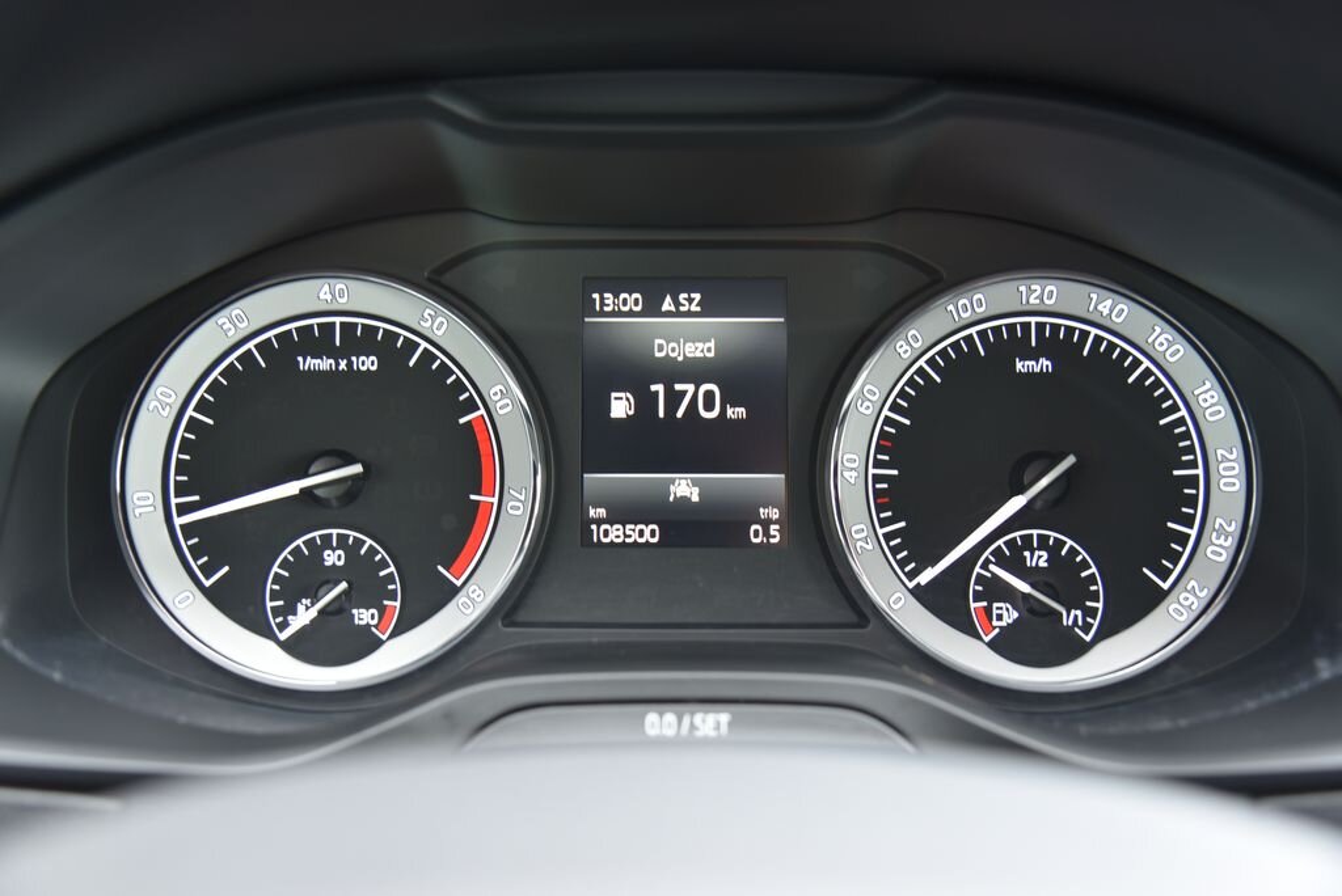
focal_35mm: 40
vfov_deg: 33.4
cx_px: 671
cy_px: 448
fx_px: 1492
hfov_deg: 48.4
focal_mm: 40
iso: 500
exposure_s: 1/13
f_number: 4
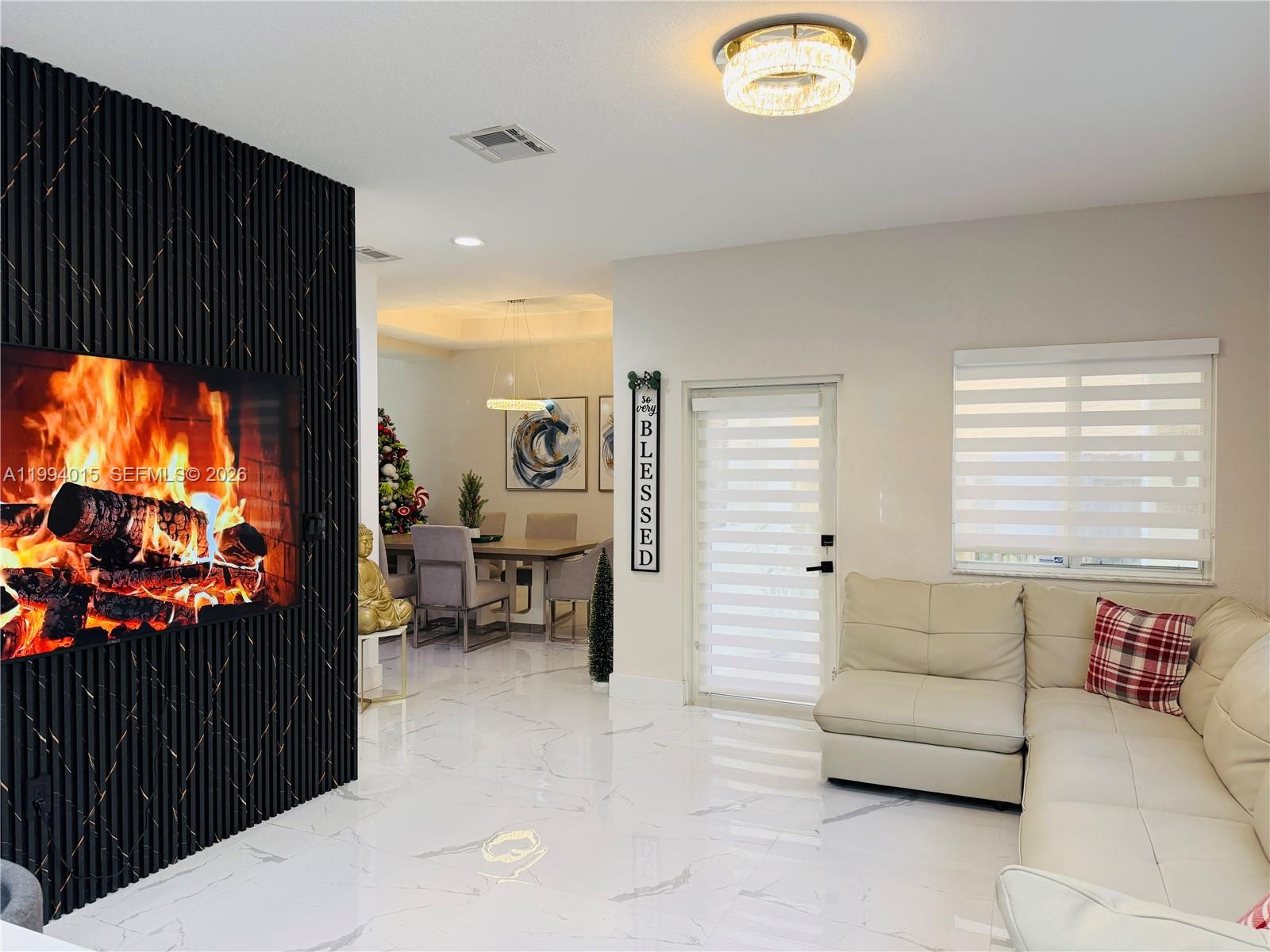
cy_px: 476
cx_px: 635
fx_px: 881
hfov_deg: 71.6
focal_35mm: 24
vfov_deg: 56.8
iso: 125
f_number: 1.78
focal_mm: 6.76
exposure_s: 1/120
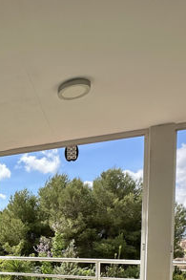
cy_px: 249
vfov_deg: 48.9
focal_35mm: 35
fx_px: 272
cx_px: -41
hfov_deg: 31.3
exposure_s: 1/1795
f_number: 2.2
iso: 50
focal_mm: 2.22
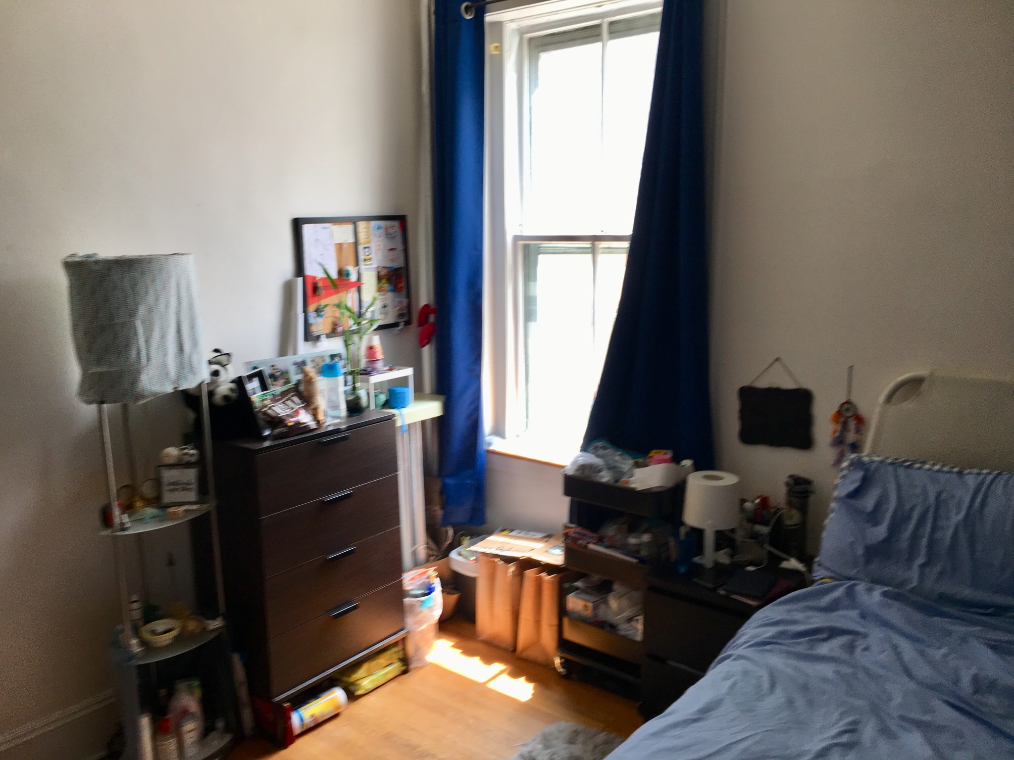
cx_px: 507
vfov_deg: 48.2
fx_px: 849
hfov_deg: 61.7
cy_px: 380
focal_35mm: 29
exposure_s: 1/60
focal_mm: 4.15
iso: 32
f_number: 2.2
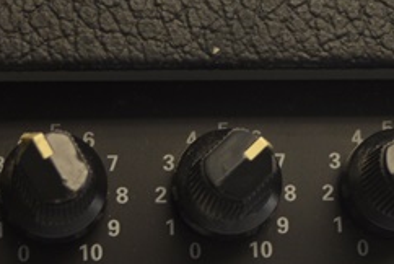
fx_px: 1709
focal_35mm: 156
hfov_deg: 13.1
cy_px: 13
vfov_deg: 8.8
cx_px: 228
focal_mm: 28
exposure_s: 1/80
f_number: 4.5
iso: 400
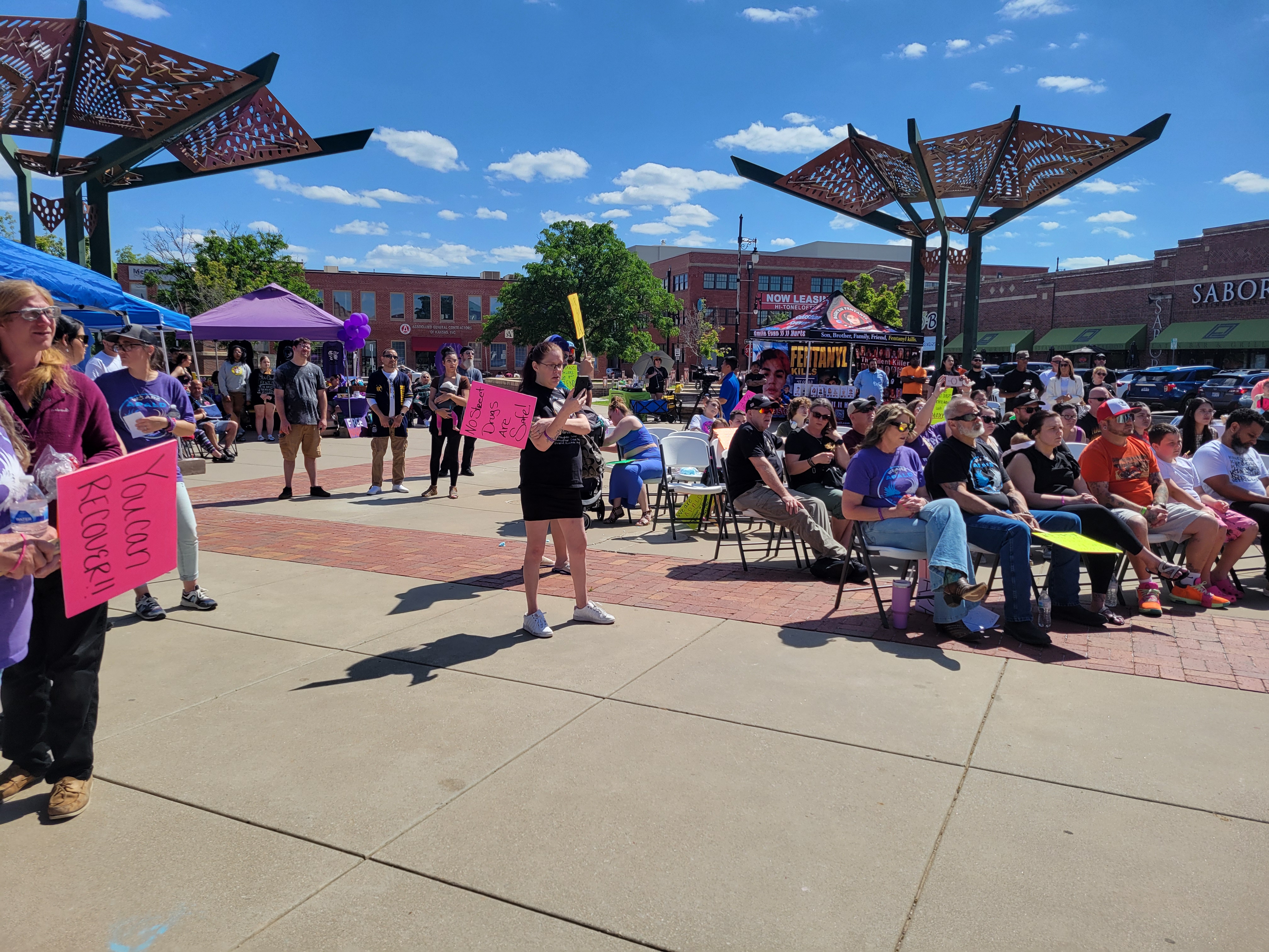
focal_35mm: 26
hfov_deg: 67.3
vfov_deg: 53.1
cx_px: 634
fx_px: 953
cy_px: 476
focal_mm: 5.4
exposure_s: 1/3194
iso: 40
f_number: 1.8
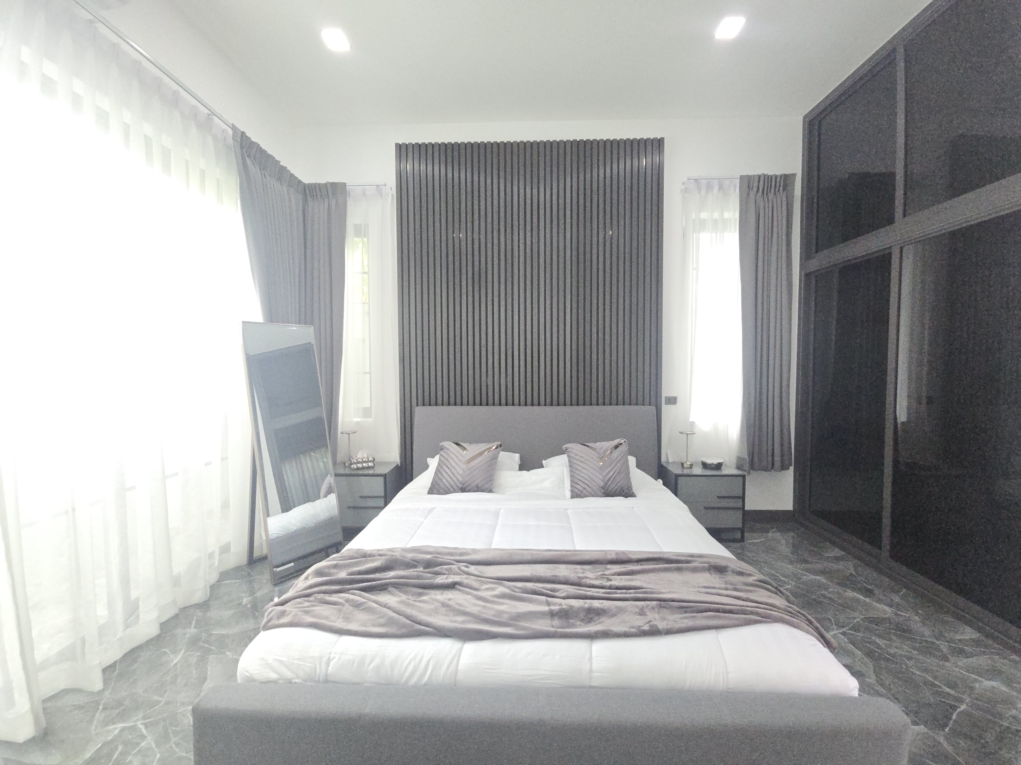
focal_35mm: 13
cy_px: 382
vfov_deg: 89.9
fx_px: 383
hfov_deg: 106.2
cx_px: 510
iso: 400
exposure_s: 1/50
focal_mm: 2.2
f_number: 2.2
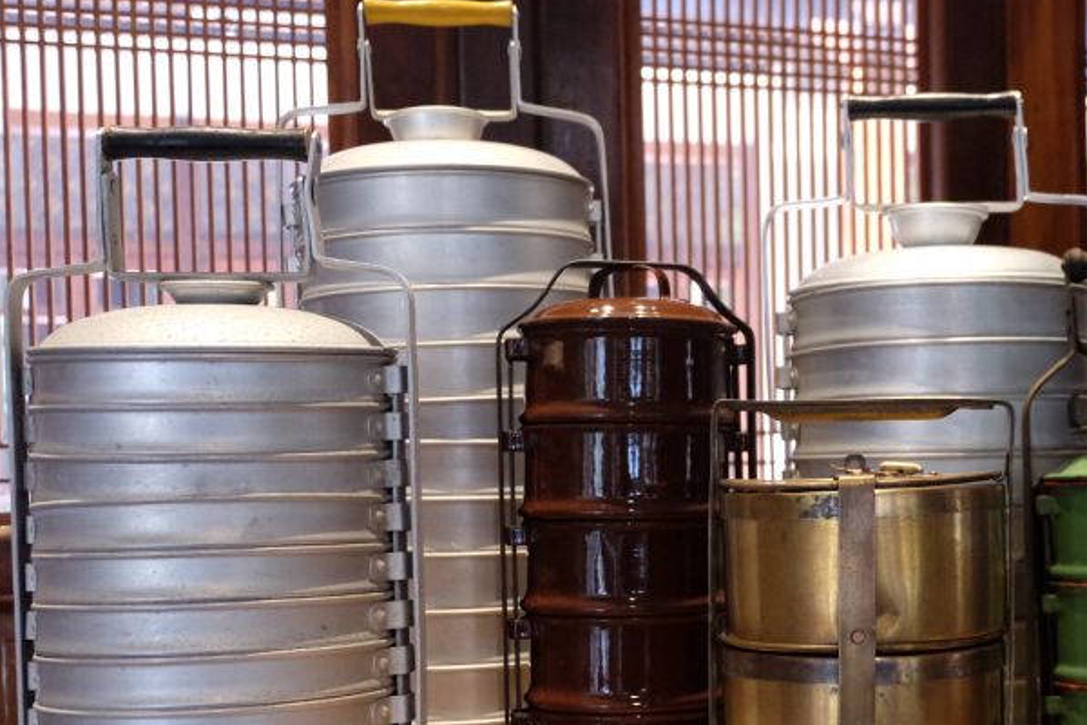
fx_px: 1510
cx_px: 879
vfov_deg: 26.8
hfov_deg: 38.1
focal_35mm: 50
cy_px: 496
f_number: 3.8
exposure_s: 1/250
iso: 3200
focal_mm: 20.1
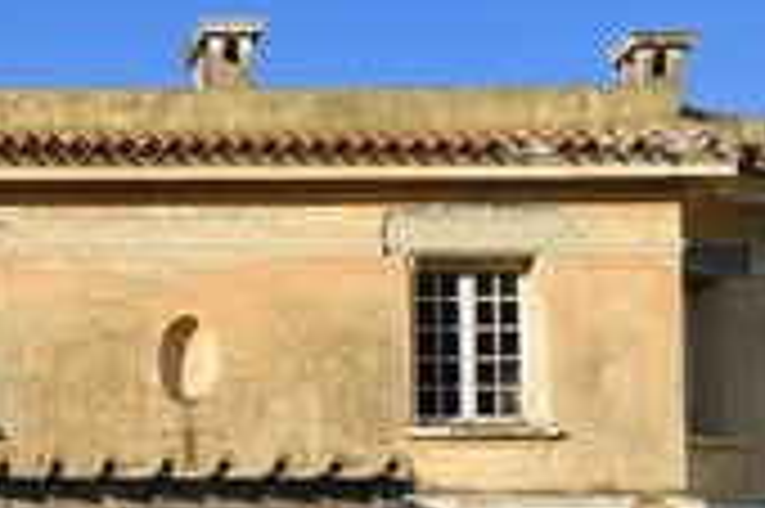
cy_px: 508
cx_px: -79
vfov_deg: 12.4
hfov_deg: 18.1
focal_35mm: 109
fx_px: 2314
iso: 200
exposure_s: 1/400
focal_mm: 44
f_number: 9
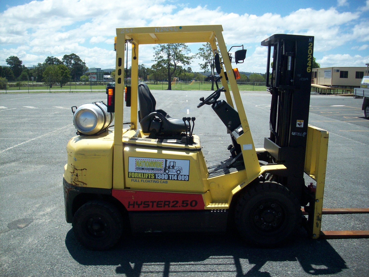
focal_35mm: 37
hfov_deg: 50.1
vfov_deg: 38.7
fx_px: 394
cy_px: 138
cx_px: 184
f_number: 5.6
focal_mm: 6.2
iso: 80
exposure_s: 1/362
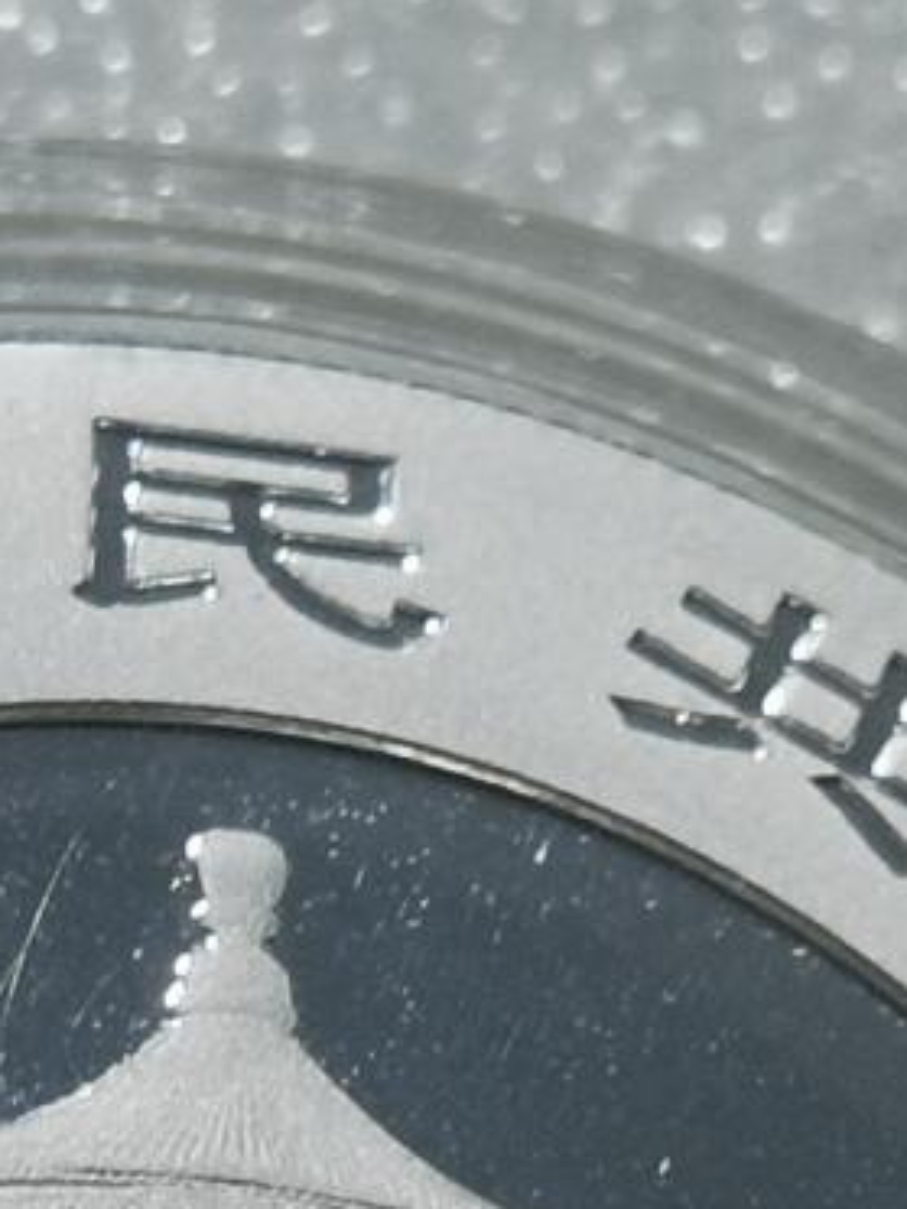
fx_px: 10481
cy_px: 1664
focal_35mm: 300
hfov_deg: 5.0
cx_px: 153
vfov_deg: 6.5
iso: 50
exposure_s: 1/111
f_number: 1.9
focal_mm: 6.67
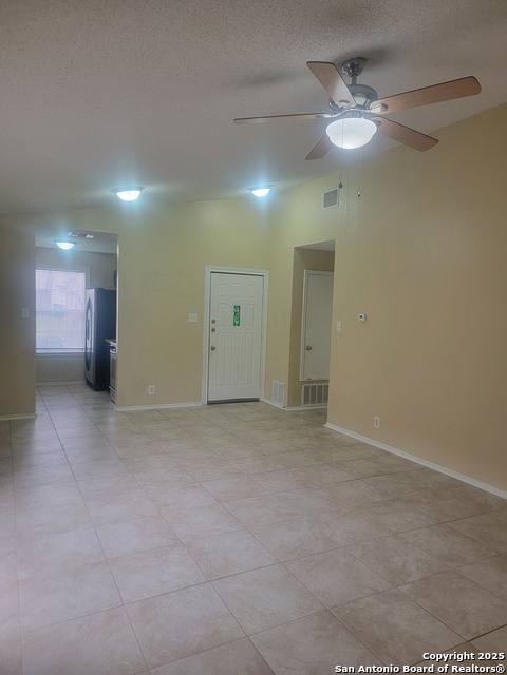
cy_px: 338
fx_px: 469
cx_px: 254
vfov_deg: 71.6
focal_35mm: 24
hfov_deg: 56.8
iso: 200
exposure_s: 1/120
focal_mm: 6.7
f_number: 1.8
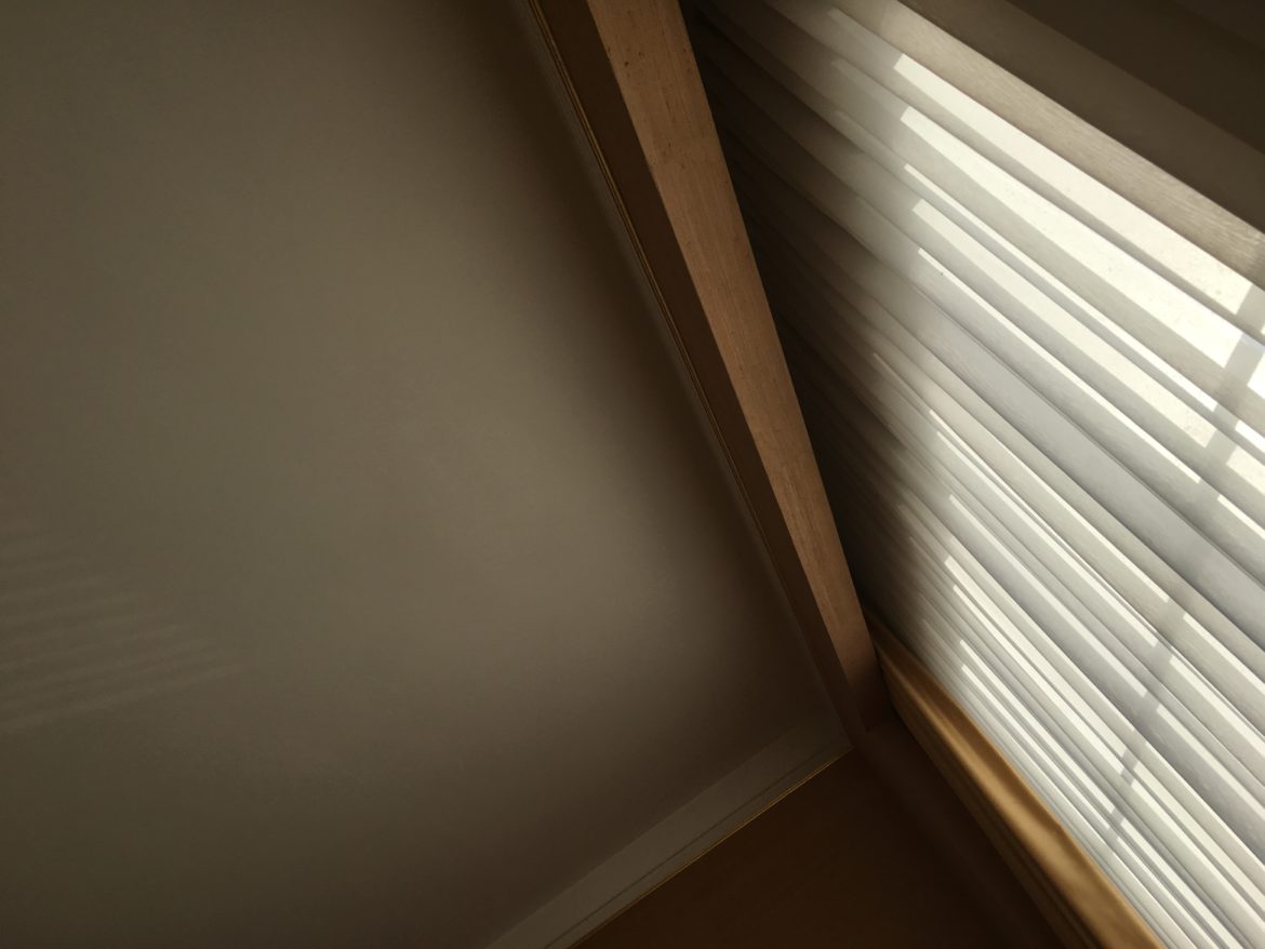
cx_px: 632
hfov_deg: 61.6
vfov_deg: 48.2
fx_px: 1060
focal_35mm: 29
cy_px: 474
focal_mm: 4.15
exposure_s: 1/1148
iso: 25
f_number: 2.2
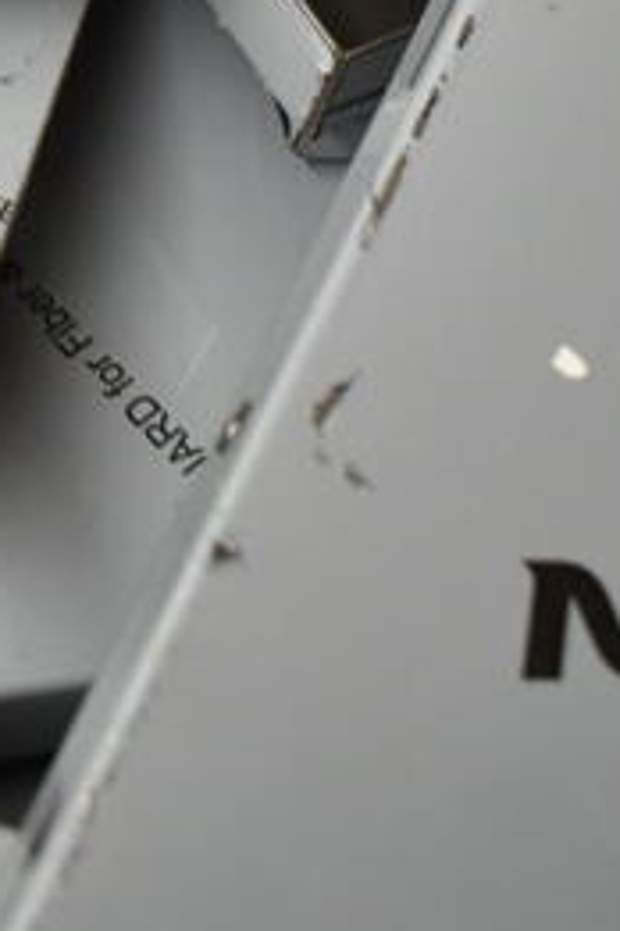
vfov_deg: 17.8
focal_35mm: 105
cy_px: -387
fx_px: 2712
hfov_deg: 12.9
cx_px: -18
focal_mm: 20
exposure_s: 1/30
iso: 560
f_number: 3.5
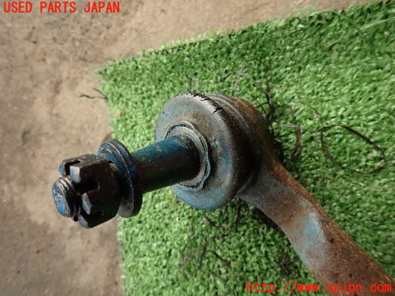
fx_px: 285
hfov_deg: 69.4
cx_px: 198
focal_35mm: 25
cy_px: 148
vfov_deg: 54.9
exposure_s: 1/60
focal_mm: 4.5
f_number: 2
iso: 160
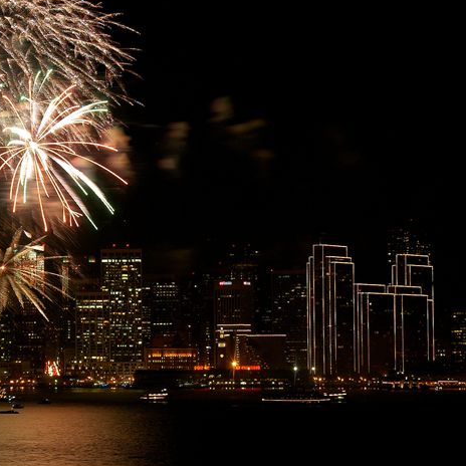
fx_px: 2056
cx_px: 17
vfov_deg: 12.9
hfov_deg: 12.8
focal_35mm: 135
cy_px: 287
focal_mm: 48
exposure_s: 2.4
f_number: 10
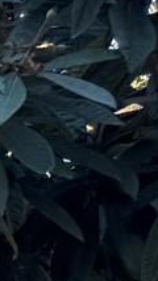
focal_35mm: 251
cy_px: 708
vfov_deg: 7.9
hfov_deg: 3.9
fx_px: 1867
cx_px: -828
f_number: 1.78
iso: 80
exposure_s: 1/925
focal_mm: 6.76
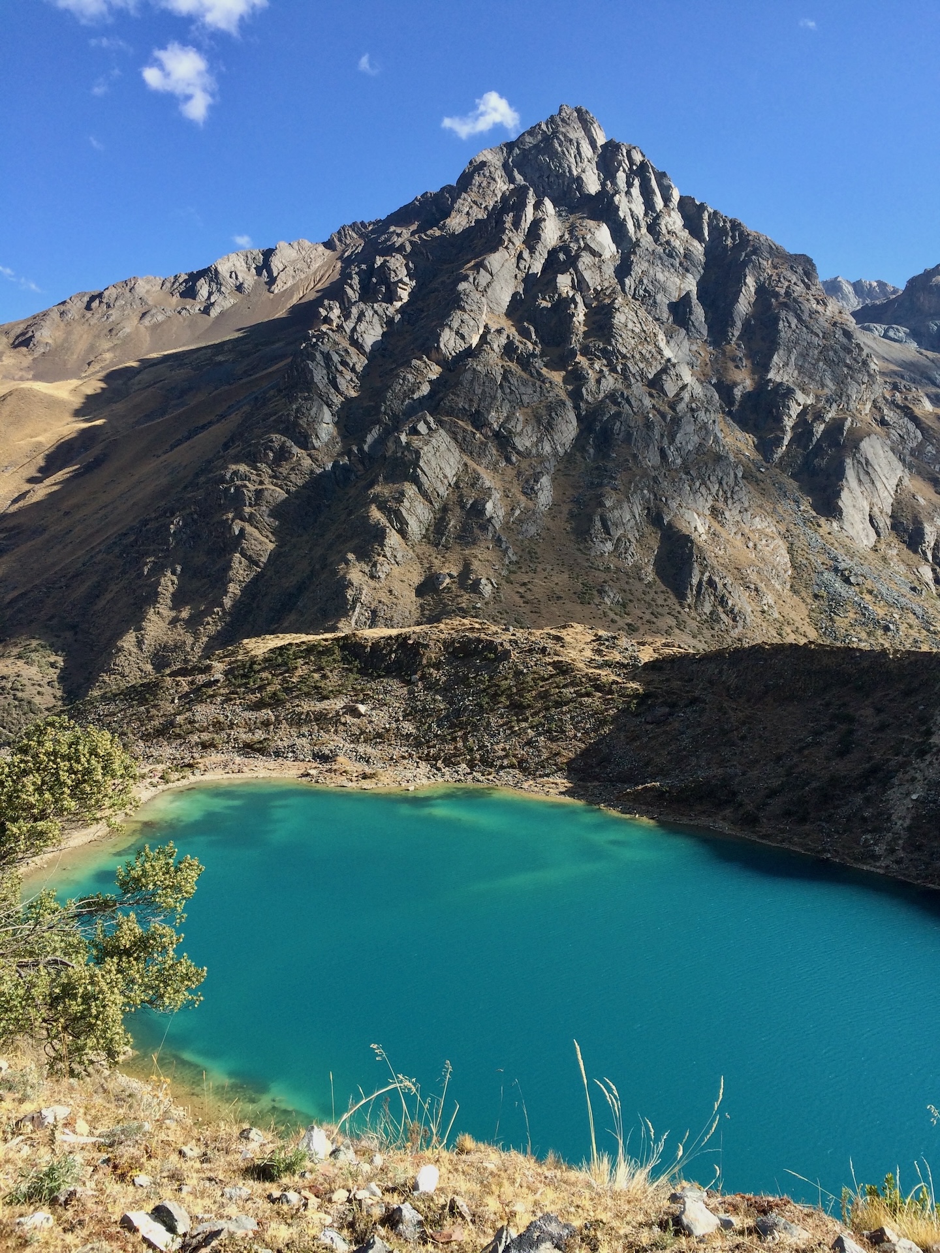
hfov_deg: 48.2
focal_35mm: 29
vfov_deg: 61.7
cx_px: 470
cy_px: 626
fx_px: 1050
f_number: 2.2
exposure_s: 1/838
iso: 32
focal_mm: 4.15
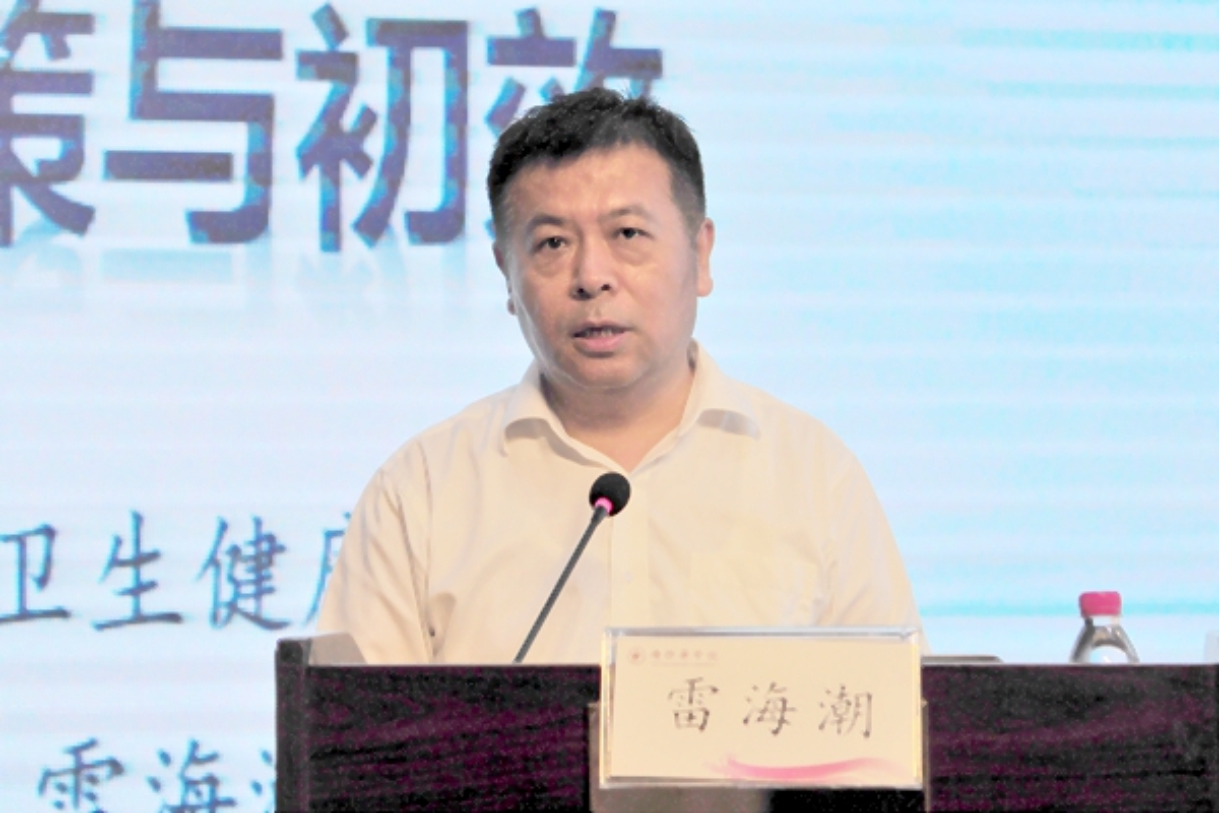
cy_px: 406
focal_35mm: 70
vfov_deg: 19.5
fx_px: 2370
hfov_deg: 28.8
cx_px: 610
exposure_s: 1/320
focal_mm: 70
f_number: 4
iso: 800
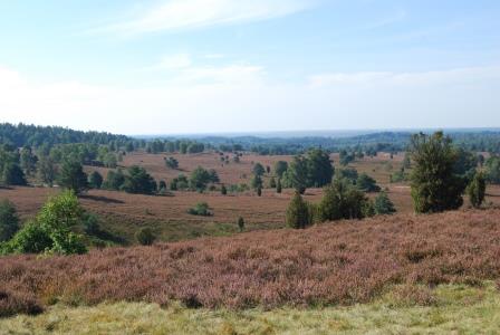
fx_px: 668
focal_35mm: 48
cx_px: 250
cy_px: 168
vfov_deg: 28.2
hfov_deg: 41.1
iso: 200
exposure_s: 1/250
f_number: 10
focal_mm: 32
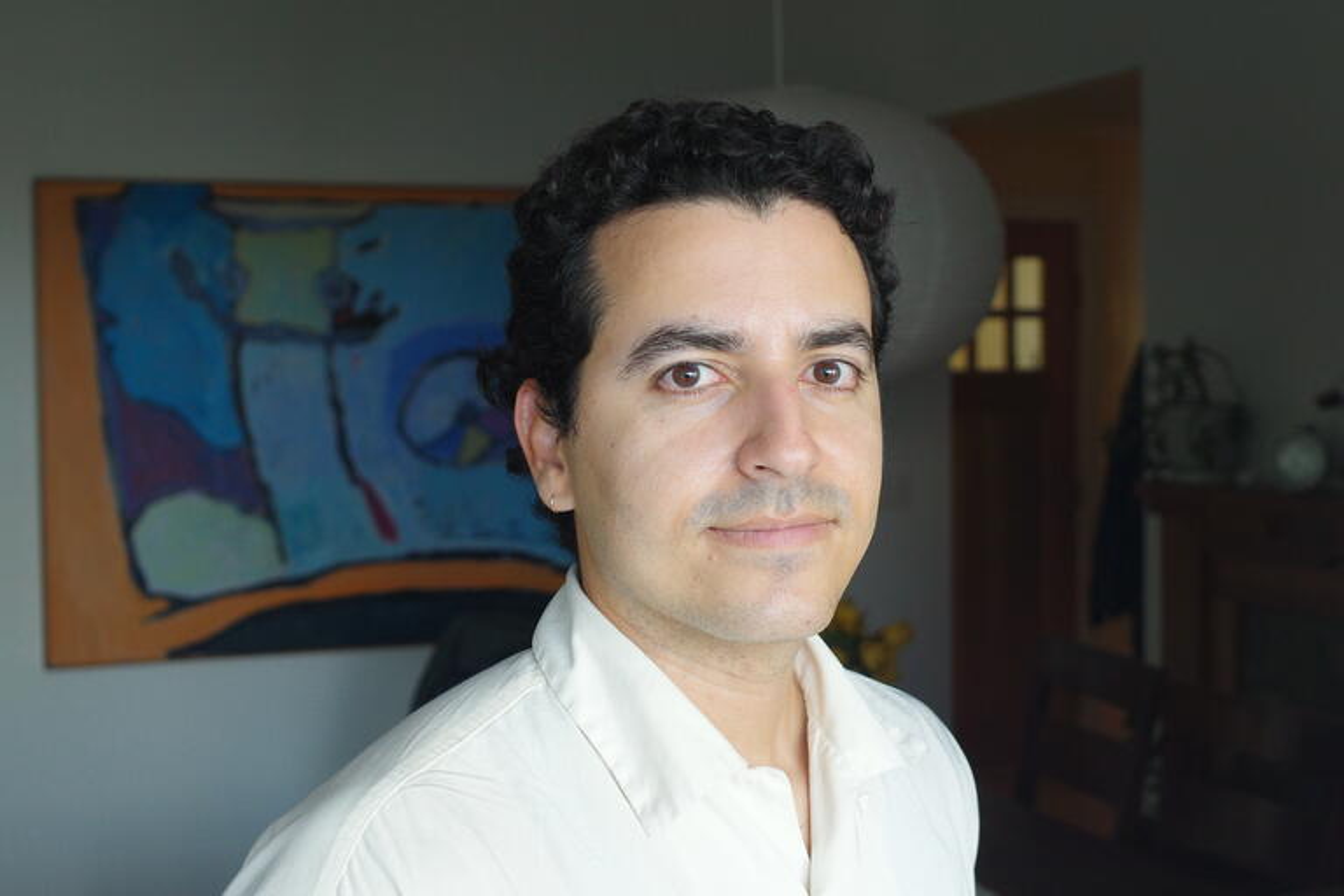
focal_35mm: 50
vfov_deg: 27.0
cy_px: 448
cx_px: 672
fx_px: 1867
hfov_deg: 39.6
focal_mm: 18.3
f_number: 2.8
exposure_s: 1/80
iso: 400
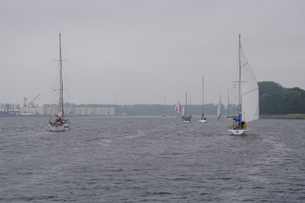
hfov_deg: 13.7
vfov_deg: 9.2
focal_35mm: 150
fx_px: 1271
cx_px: 152
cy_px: 102
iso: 100
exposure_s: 1/250
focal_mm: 100
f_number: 10
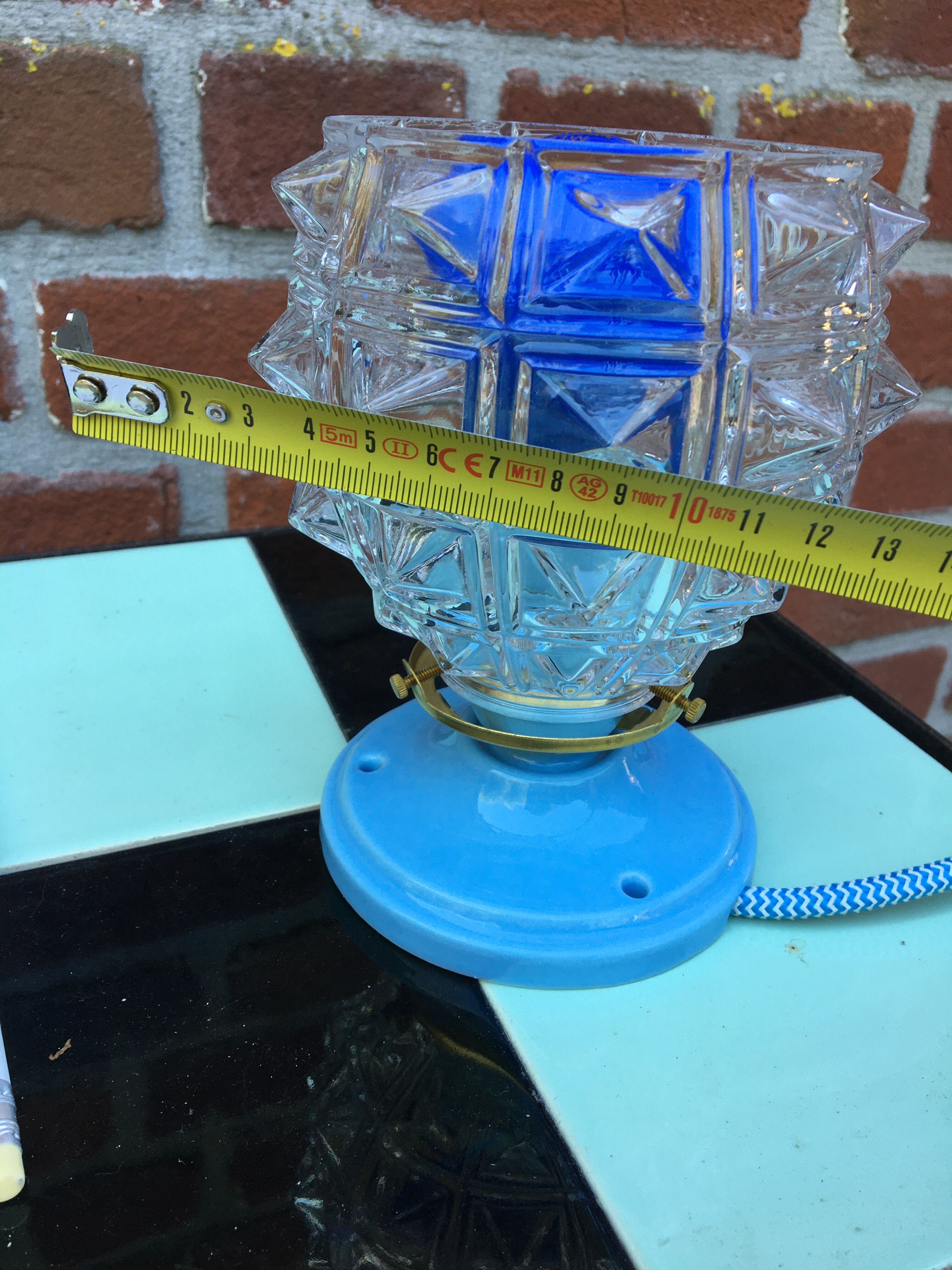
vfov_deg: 61.7
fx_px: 1063
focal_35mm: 29
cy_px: 635
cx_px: 476
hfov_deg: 48.2
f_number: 2.2
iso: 25
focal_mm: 4.15
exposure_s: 1/100
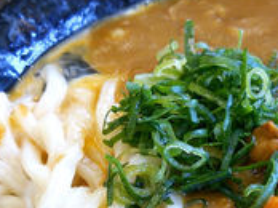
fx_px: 553
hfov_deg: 27.8
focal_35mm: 69
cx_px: 212
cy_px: 194
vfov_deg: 20.7
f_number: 1.94
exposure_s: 1/58
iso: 80
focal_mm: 4.06
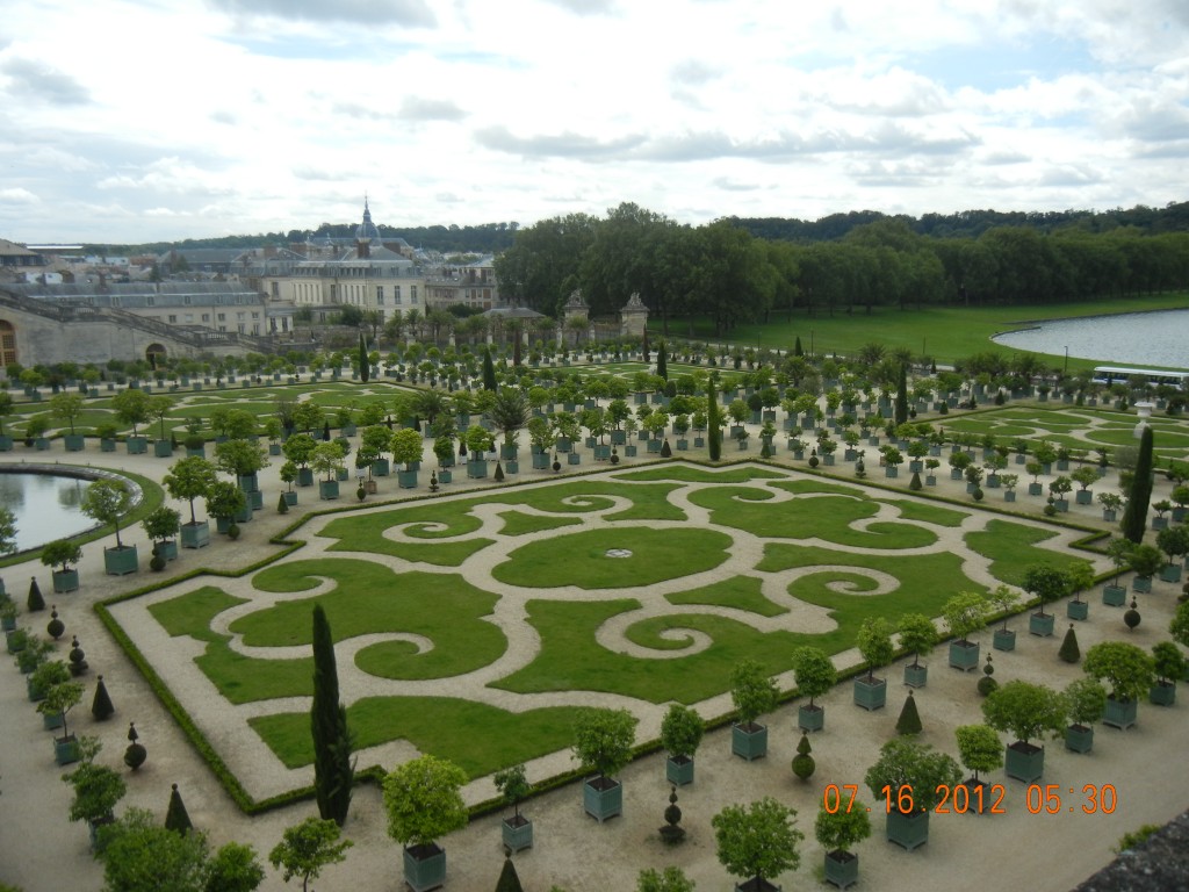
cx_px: 594
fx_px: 1030
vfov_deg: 46.8
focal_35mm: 30
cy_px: 446
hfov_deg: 60.0
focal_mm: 5.4
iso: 160
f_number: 7
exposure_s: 1/340
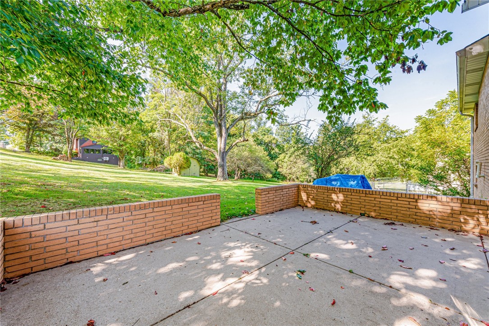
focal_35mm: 14
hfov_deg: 104.2
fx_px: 190
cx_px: 244
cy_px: 163
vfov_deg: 81.2
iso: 100
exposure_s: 1/125
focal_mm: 14
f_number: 11
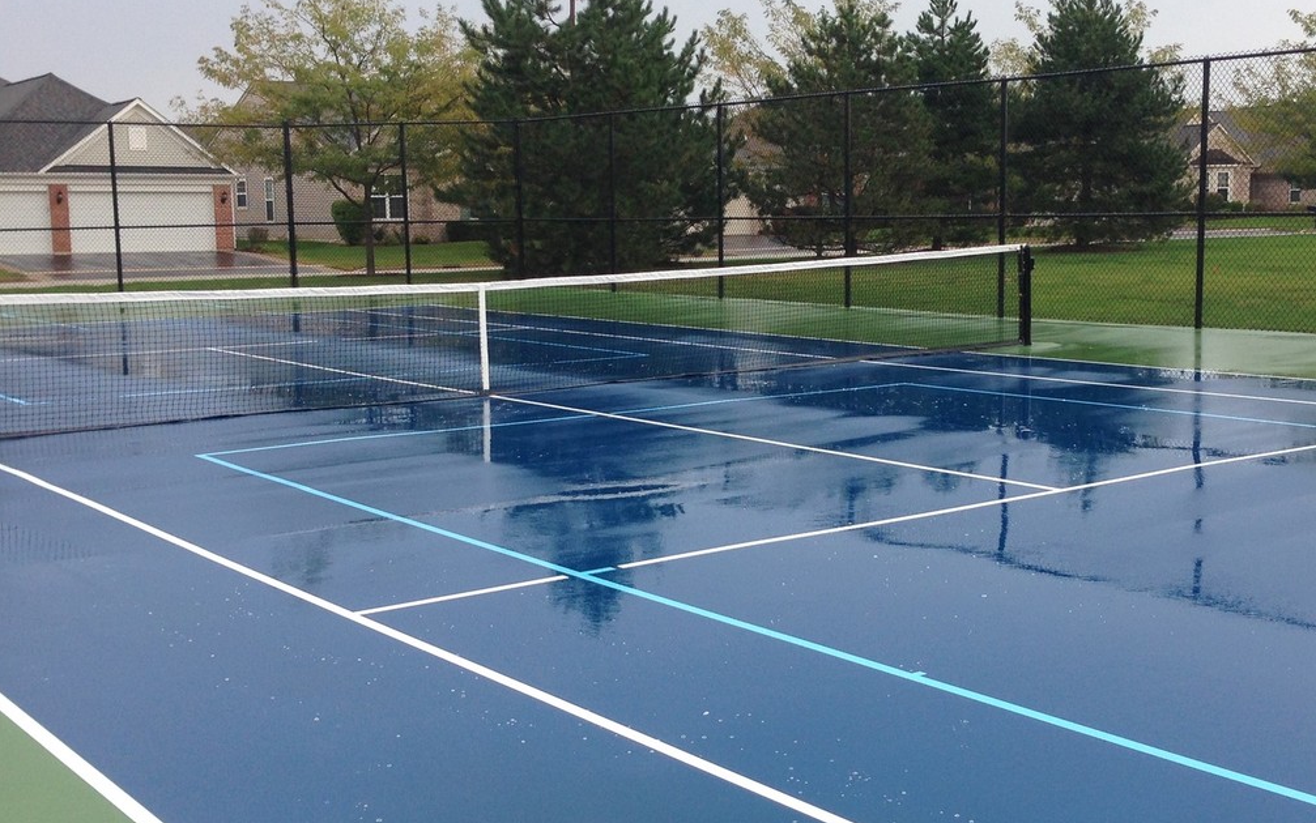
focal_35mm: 50
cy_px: 421
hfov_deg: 40.2
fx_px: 1794
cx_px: 751
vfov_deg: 25.8
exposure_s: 1/276
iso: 50
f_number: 2.4
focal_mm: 4.12
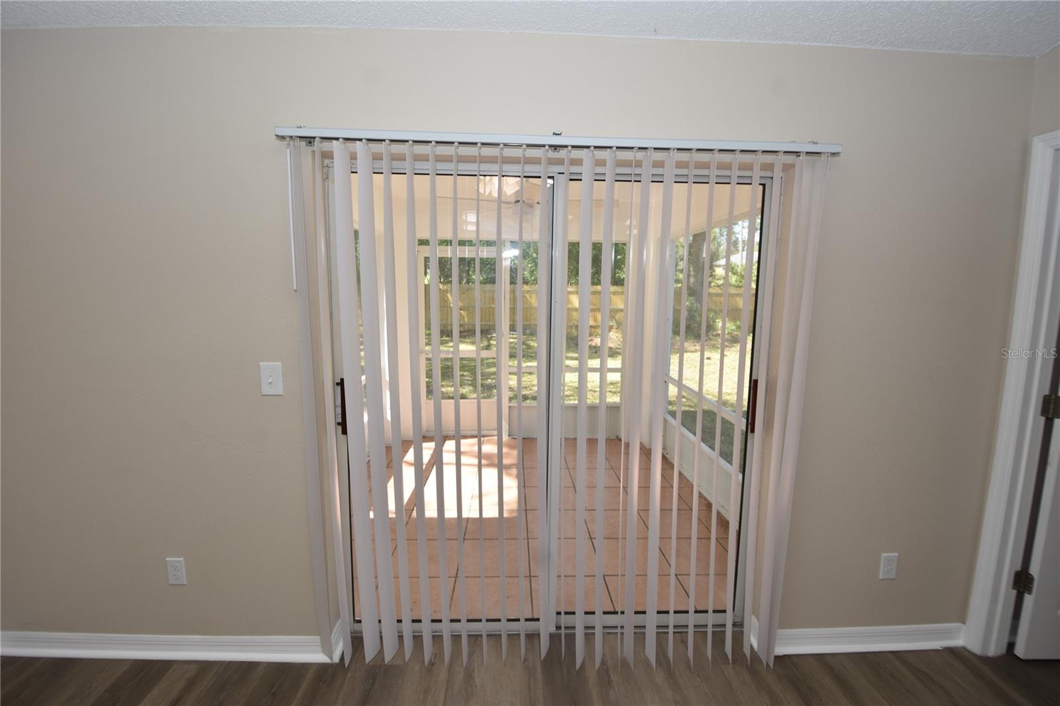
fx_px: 442
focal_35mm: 15
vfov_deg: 77.3
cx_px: 530
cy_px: 353
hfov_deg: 100.4
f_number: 5
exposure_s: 1/100
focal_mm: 10
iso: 200
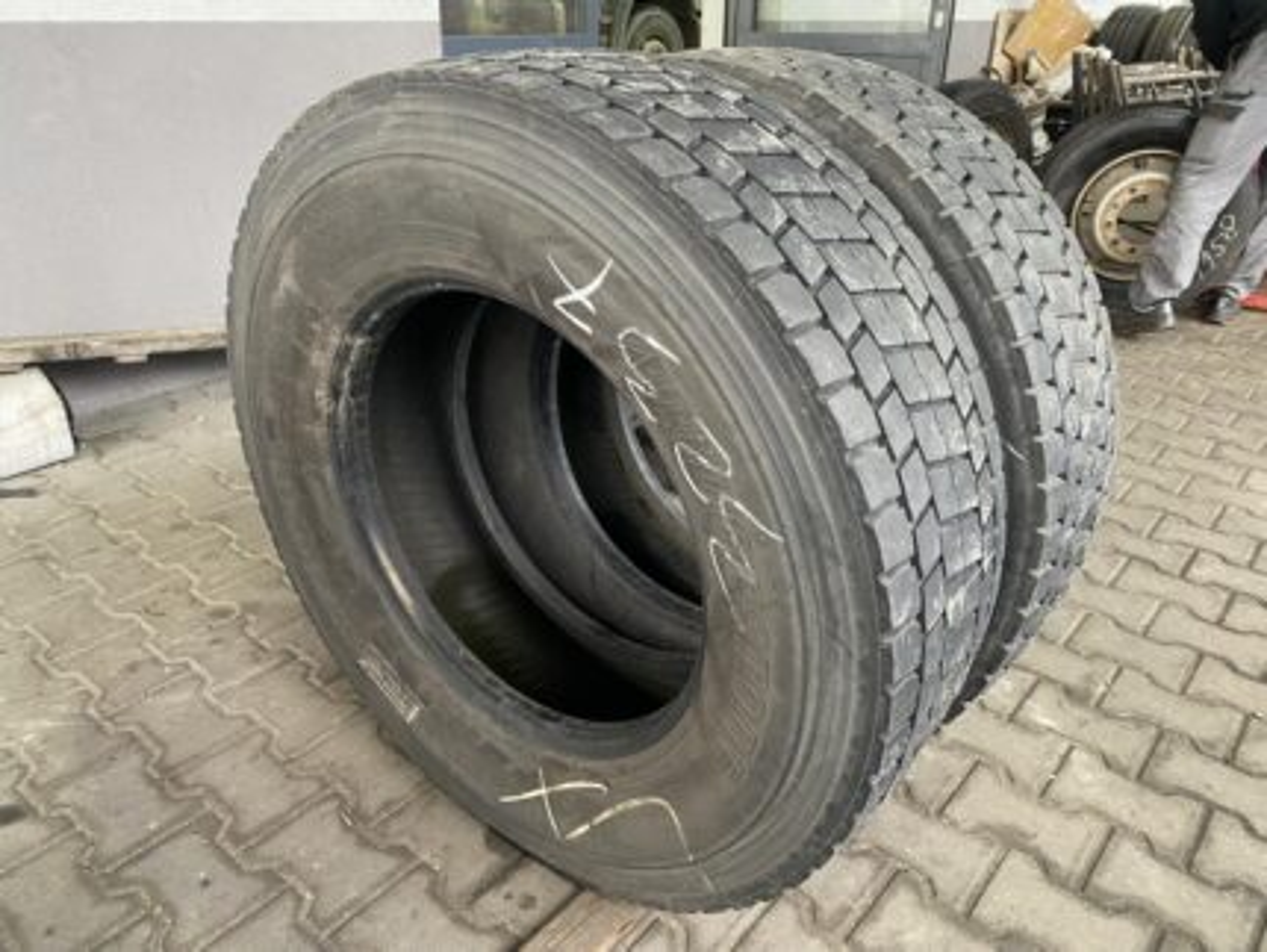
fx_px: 952
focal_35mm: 26
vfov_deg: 53.1
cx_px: 634
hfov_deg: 67.3
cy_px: 476
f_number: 1.8
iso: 125
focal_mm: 4.25
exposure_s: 1/50
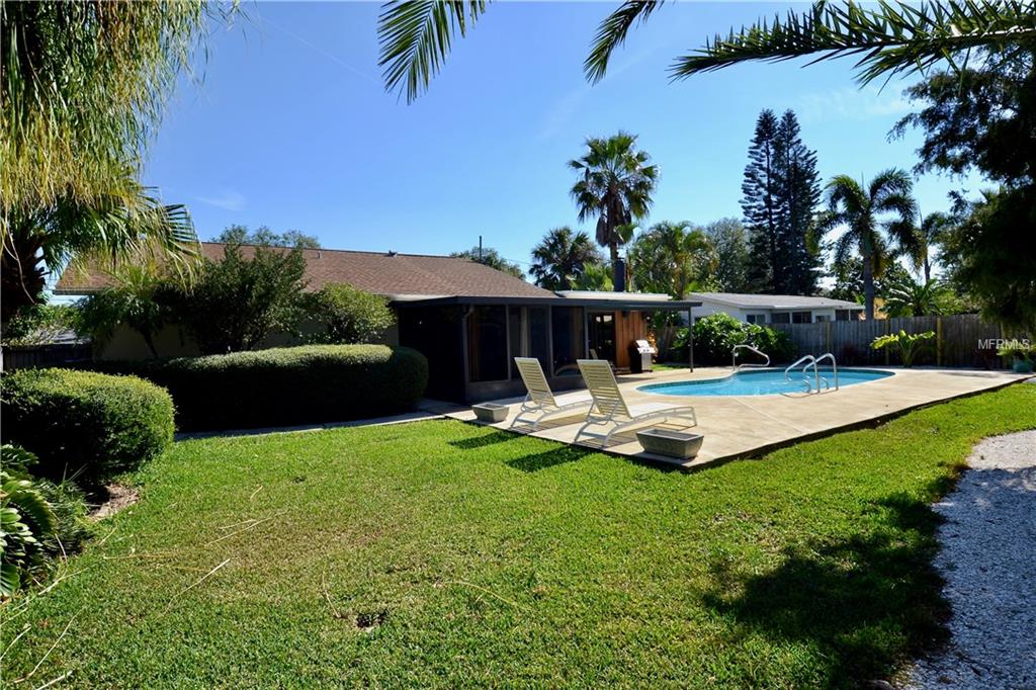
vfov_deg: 67.3
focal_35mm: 18
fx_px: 518
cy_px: 345
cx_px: 518
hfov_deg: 90.0
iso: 100
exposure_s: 1/250
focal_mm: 12
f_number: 8
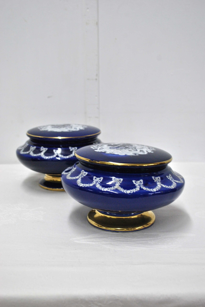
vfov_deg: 43.6
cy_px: 154
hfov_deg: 29.9
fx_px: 383
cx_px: 102
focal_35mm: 45
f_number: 4.5
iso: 400
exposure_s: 1/50
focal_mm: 30
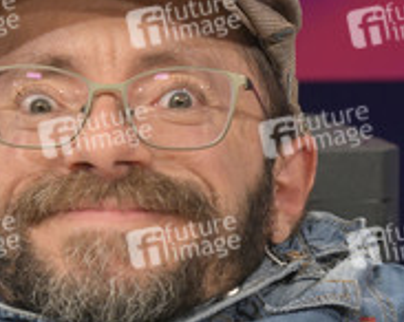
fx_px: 1326
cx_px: 125
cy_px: 187
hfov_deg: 17.3
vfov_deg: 13.9
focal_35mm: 111
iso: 1600
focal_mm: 48
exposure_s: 1/160
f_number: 5.6
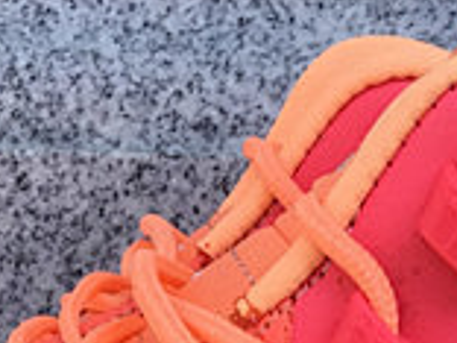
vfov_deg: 8.5
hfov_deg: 12.4
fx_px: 2099
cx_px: 97
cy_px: 827
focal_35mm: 159
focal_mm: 3.3
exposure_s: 1/458
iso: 25
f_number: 2.4
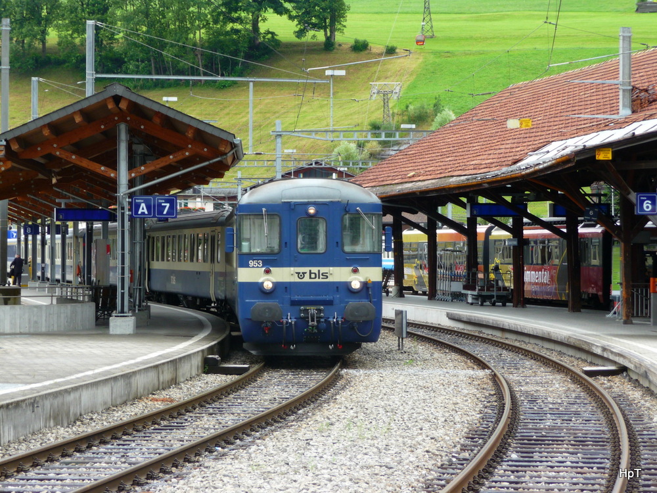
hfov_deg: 16.6
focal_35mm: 119
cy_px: 246
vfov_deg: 12.5
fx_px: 2259
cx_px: 328
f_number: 4.7
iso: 100
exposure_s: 1/160
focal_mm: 20.3
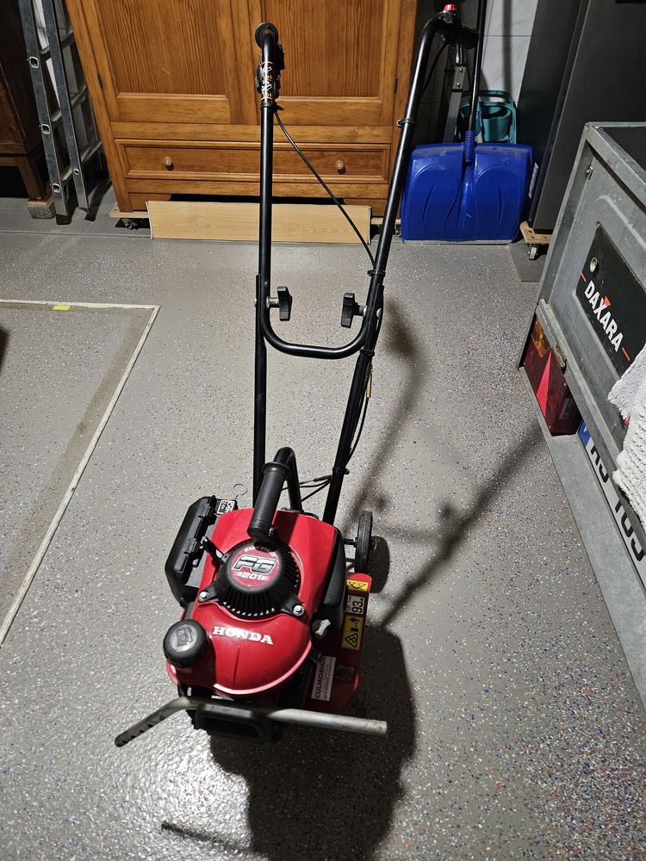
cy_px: 430
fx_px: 572
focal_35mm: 23
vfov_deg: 73.9
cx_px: 323
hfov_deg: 58.9
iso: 640
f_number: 1.8
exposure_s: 1/30
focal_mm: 5.4
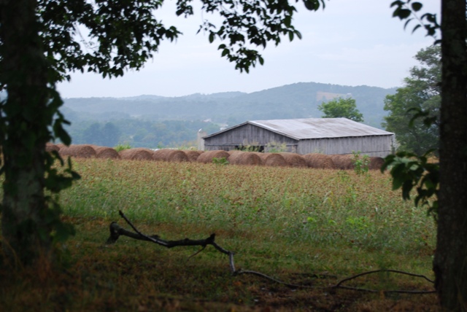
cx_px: 234
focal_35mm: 82
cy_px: 156
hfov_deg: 24.6
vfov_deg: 16.6
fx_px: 1071
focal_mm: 55
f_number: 5.6
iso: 200
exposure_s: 1/40
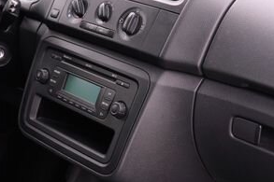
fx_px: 639
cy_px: 167
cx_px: 66
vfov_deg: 16.0
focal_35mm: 84
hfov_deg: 23.9
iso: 1000
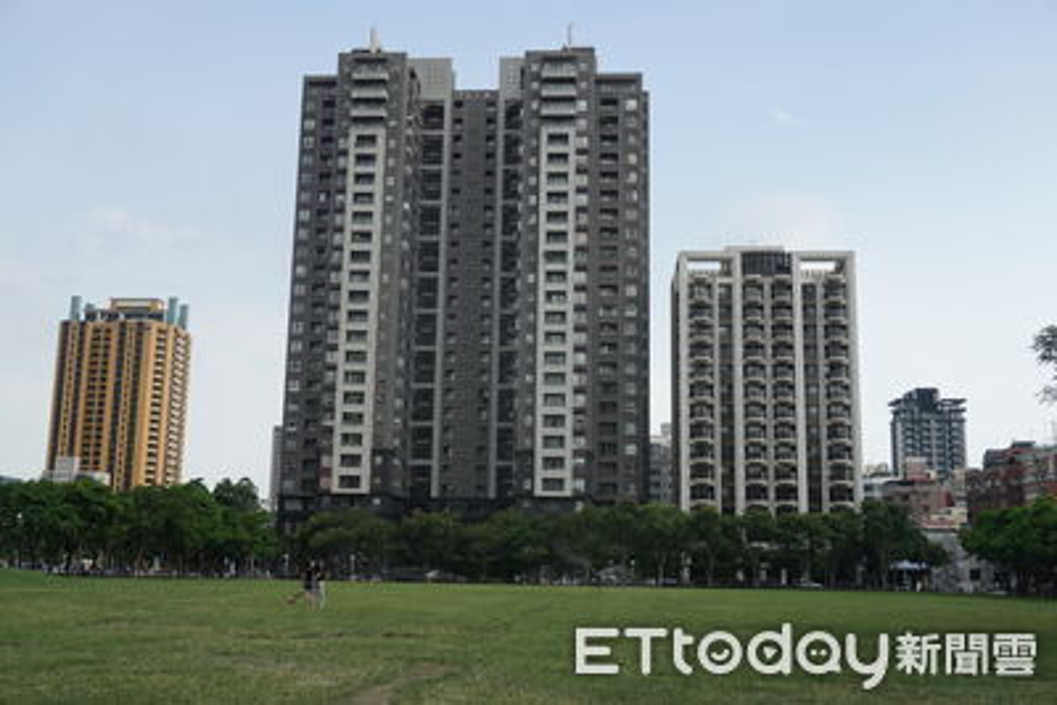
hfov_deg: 51.3
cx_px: 528
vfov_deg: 35.5
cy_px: 352
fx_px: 1101
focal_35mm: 38
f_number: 8
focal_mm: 25
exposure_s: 1/160
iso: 100
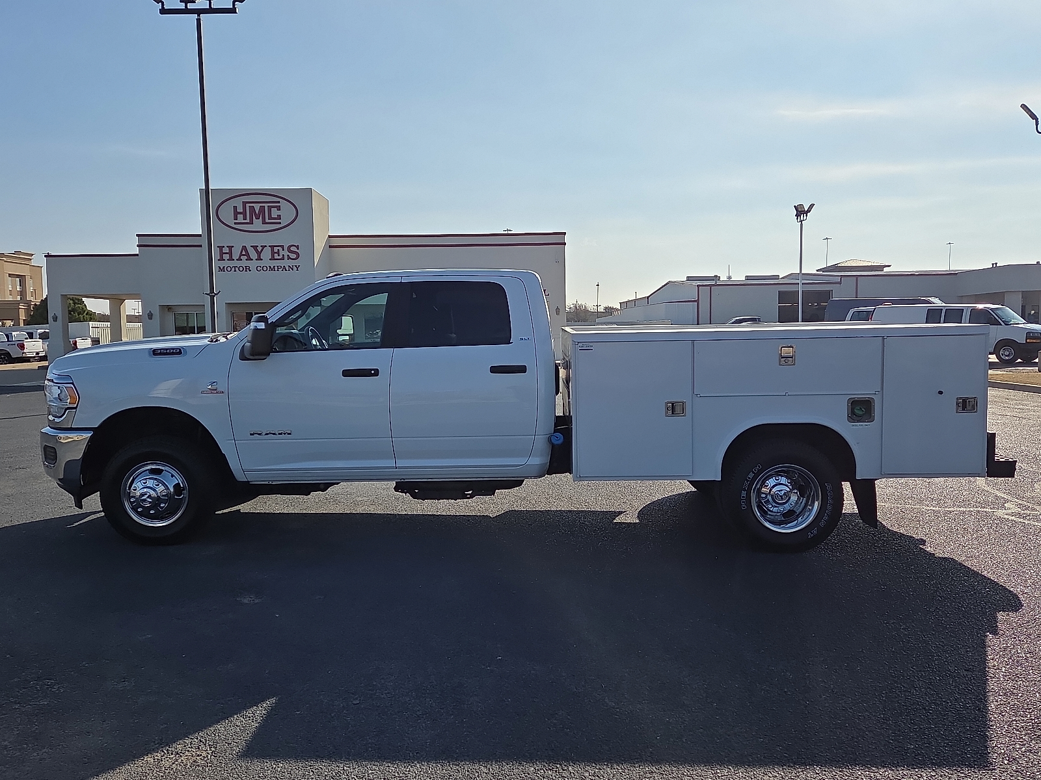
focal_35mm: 29
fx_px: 872
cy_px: 390
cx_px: 520
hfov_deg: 61.7
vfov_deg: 48.2
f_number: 1.8
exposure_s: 1/5000
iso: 25
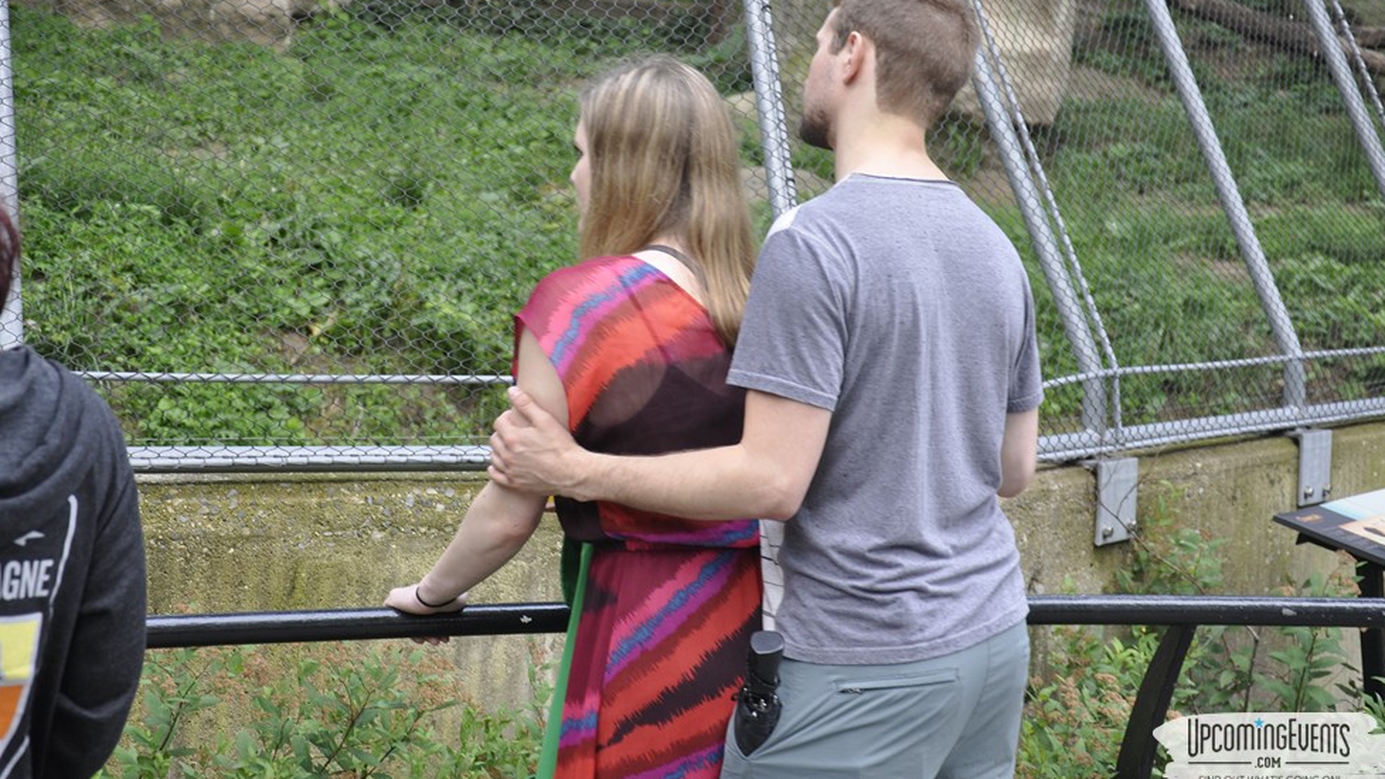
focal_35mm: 77
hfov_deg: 27.5
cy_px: 319
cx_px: 684
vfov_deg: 15.7
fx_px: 2828
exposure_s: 1/30
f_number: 4.8
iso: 400
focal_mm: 48
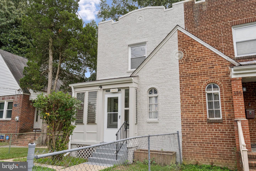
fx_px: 199
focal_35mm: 28
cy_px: 86
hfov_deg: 65.5
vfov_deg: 46.4
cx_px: 128
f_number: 8
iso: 250
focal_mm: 28
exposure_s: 1/320
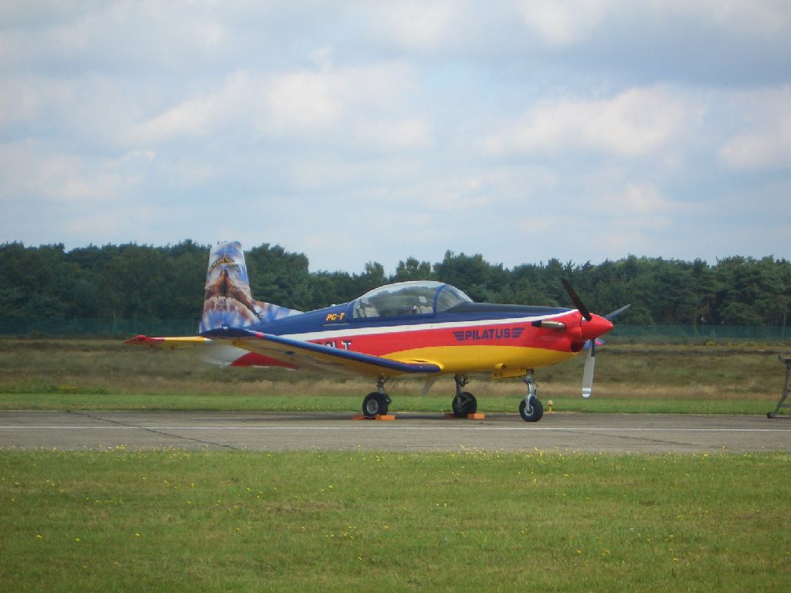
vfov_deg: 14.1
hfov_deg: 18.7
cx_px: 396
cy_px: 296
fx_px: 2399
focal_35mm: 105
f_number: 4.8
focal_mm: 17.4
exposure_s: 1/320
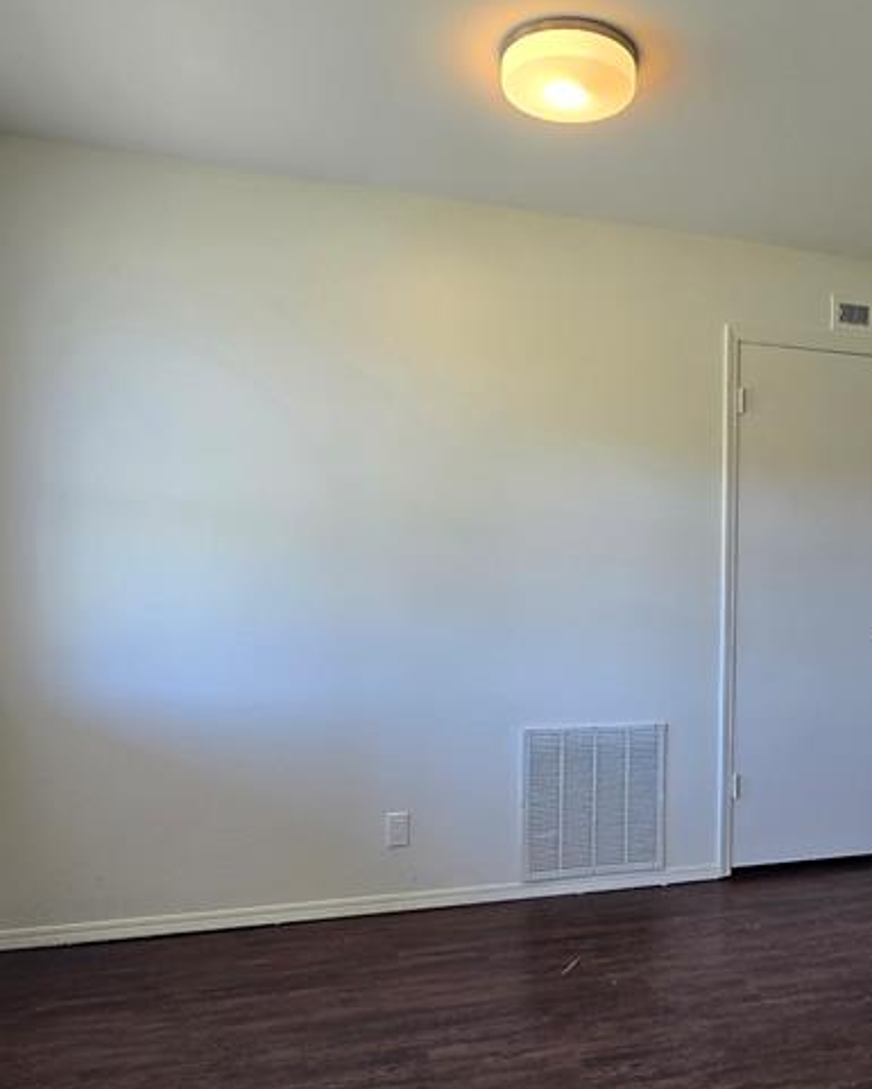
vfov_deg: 63.9
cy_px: 609
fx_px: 871
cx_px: 616
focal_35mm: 27
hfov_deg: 51.7
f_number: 2.2
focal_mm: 2.2
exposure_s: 1/60
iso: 80
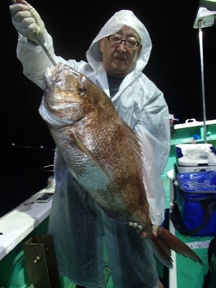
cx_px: 108
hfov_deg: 49.7
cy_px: 144
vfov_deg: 63.4
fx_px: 233
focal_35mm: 28
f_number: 3.9
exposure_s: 1/30
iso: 400
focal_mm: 5
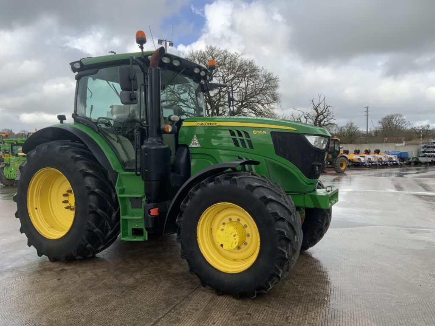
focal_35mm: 29
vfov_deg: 48.2
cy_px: 163
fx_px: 364
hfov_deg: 61.7
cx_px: 218
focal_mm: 3
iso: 16
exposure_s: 1/944
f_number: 1.8
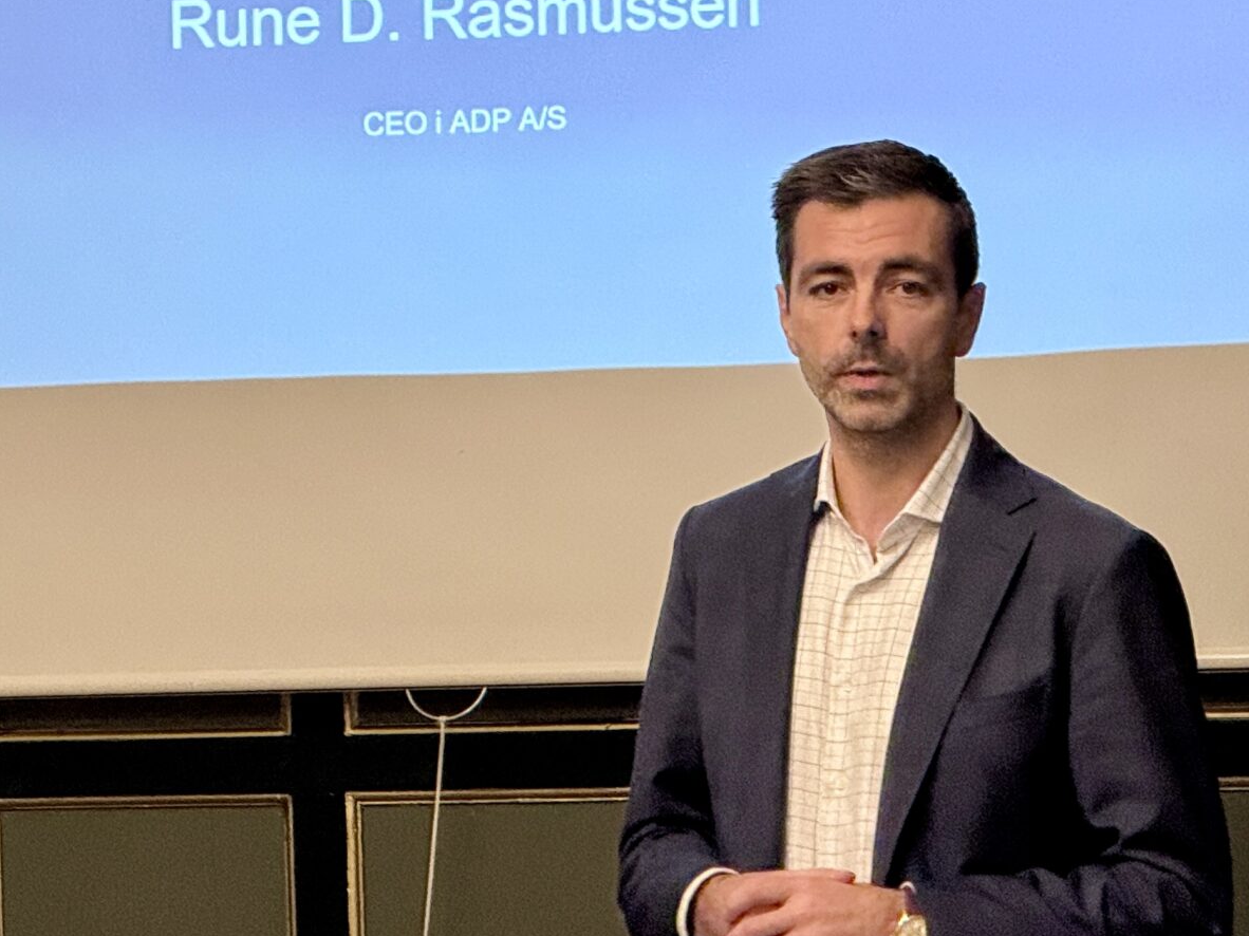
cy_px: 10
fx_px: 9379
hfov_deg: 7.6
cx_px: 471
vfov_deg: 5.7
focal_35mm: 260
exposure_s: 1/50
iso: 200
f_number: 2.8
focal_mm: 15.66
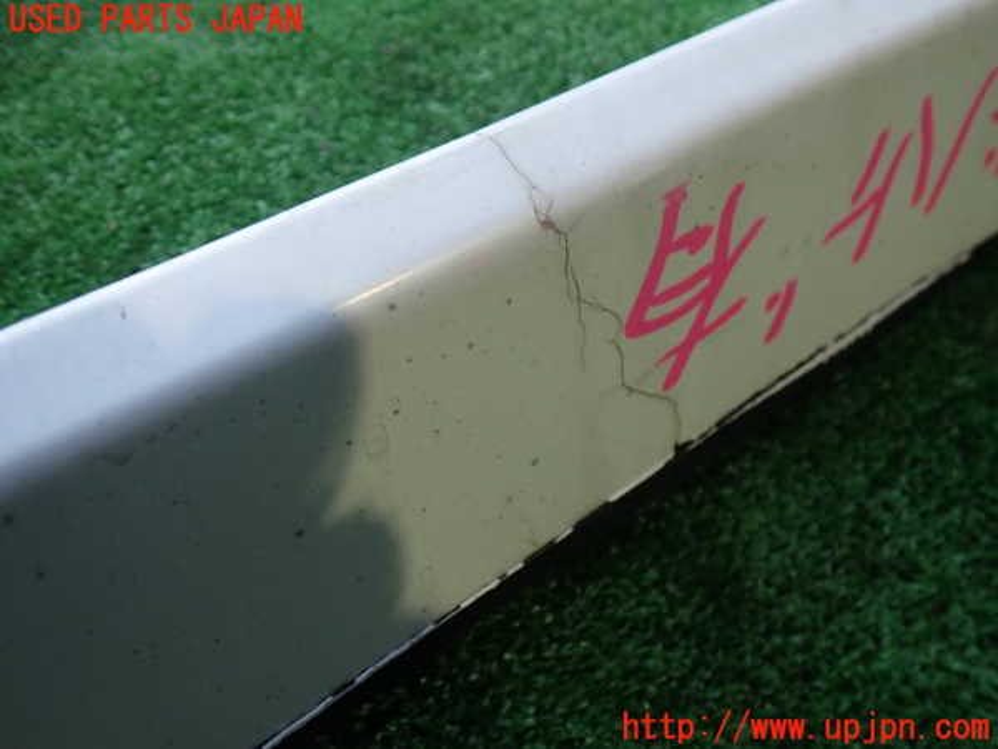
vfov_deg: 46.8
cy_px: 374
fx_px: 865
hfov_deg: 60.0
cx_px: 499
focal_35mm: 30
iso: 200
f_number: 2.3
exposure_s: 1/50
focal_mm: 5.4
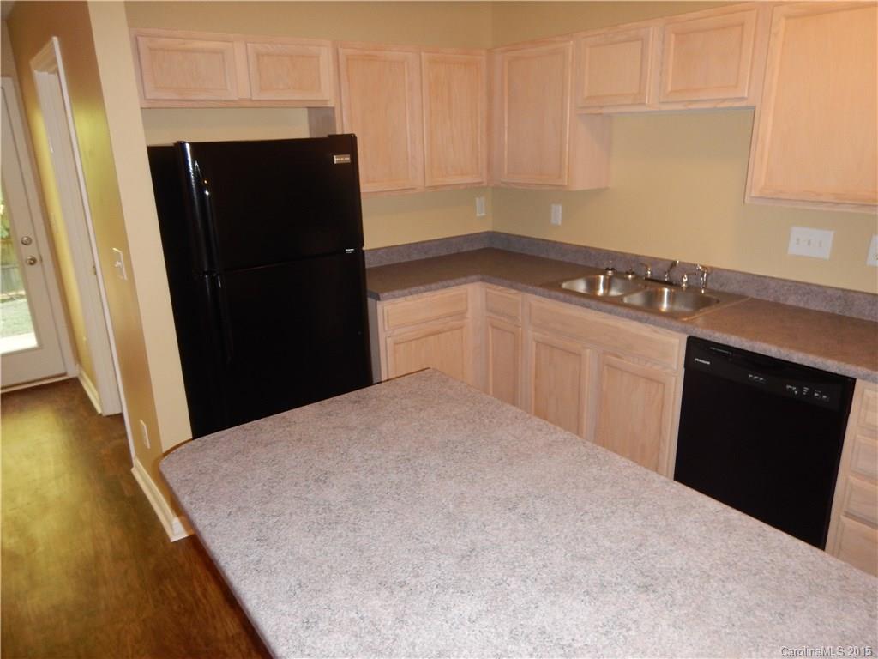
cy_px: 330
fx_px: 609
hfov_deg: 71.6
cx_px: 439
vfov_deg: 56.8
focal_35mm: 24
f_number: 2.8
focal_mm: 4.3
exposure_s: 1/30
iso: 200
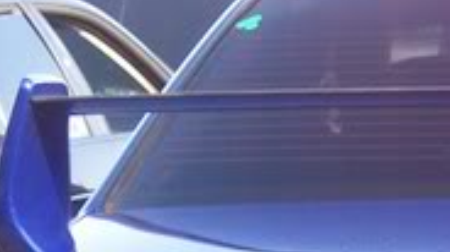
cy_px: 478
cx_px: 496
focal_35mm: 180
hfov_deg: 11.8
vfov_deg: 6.5
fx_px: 2145
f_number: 2.8
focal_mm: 8
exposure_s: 1/250
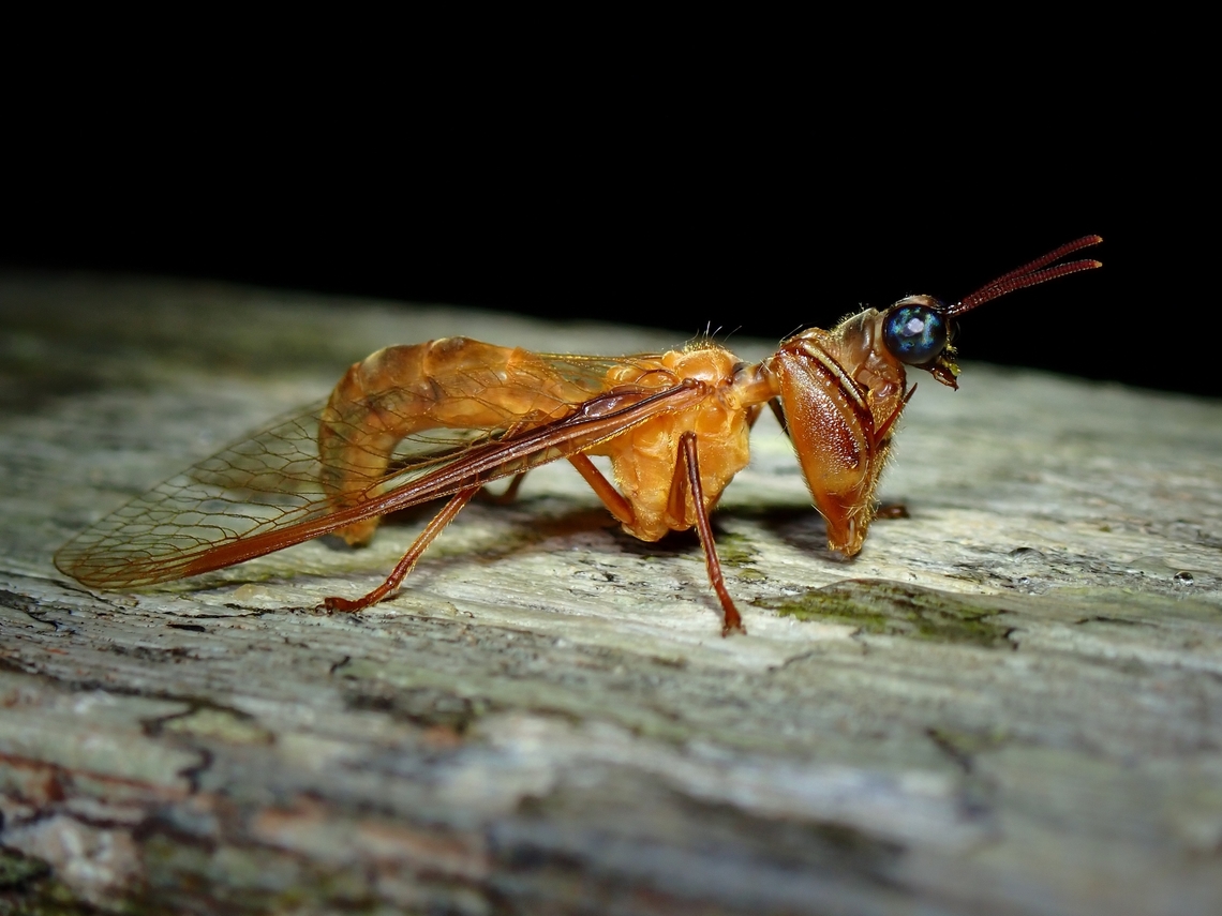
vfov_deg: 14.8
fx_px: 3530
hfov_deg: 19.6
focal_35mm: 100
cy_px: 458
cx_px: 611
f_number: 6.3
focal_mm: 18
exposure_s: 1/200
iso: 200
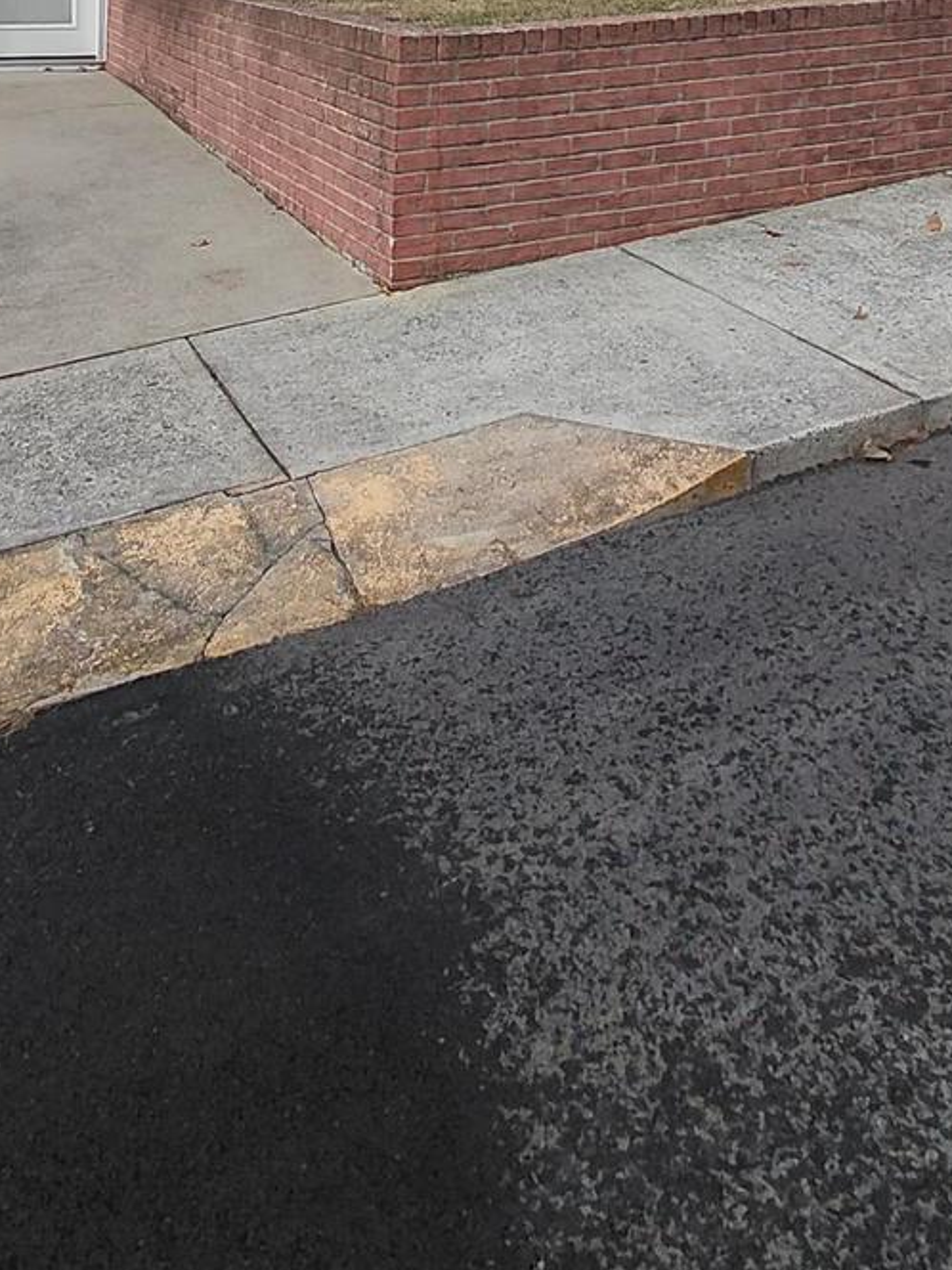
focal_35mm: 37
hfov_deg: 38.3
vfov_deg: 43.4
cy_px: 15
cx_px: 336
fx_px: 1357
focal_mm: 1.64
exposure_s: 1/695
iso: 40
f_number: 2.2
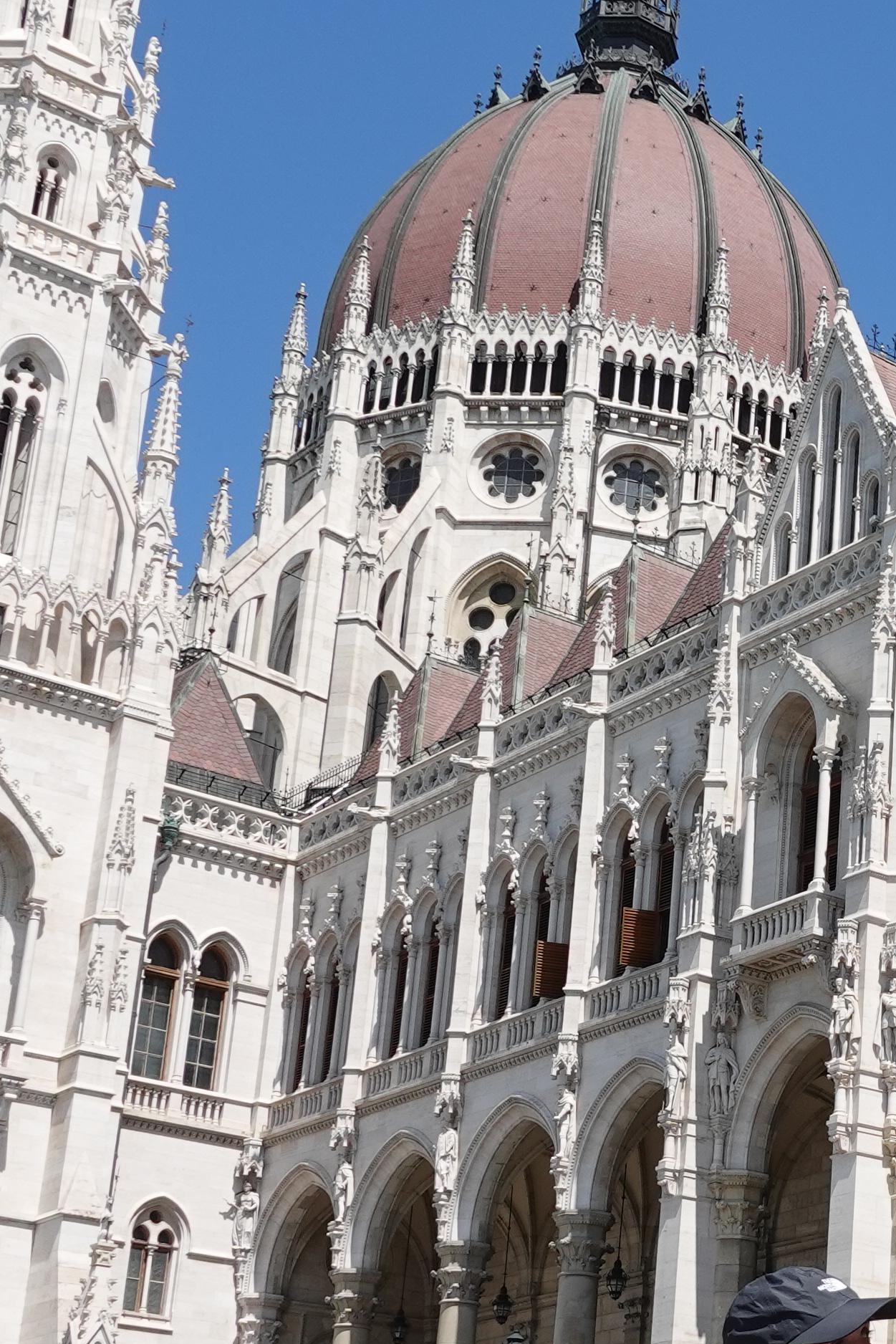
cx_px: 1146
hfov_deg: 18.2
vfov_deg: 28.7
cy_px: 893
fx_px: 2613
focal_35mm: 70
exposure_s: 1/500
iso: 125
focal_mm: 8.8
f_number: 5.6
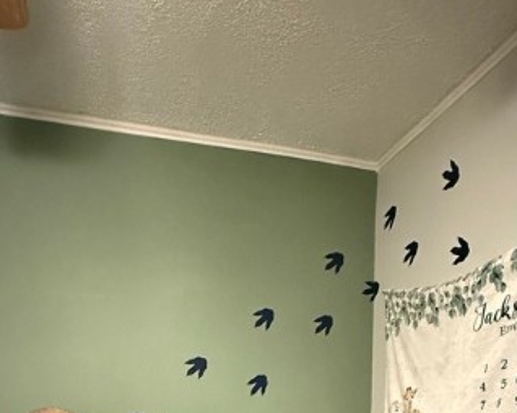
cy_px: 528
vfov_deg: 33.4
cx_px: 285
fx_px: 505
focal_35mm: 33
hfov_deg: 54.2
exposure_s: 1/40
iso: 1000
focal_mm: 2.22
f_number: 2.2
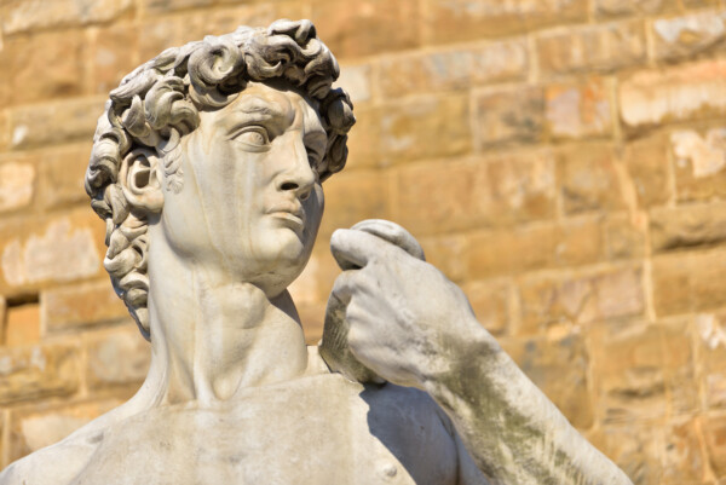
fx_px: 4036
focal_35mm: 200
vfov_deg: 6.9
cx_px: 363
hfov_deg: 10.3
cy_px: 242
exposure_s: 1/2000
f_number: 2.8
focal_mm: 200
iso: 100
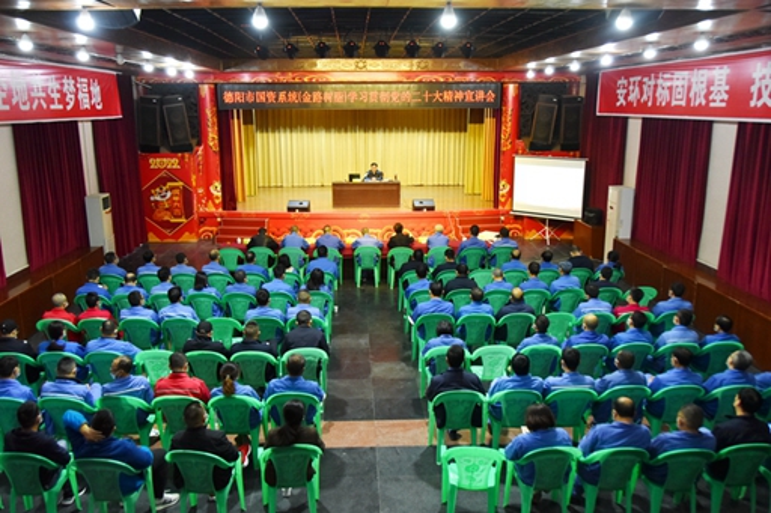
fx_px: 642
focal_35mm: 30
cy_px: 256
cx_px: 386
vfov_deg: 43.6
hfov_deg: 61.9
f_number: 3.5
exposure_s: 1/160
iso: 800
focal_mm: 20
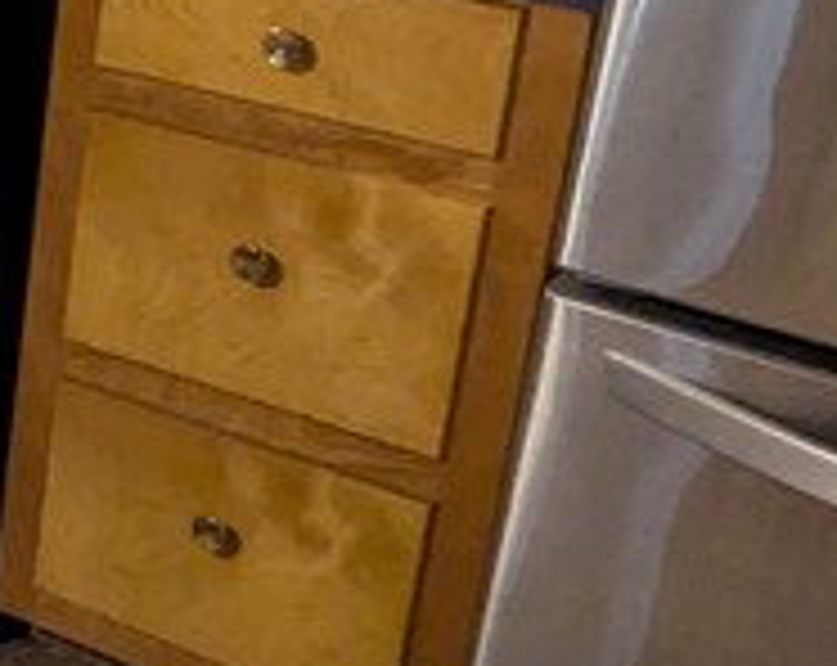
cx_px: -695
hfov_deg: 17.7
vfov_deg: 17.6
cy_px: 86
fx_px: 2126
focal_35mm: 86
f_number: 2.2
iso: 153
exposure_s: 1/30
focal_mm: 2.35
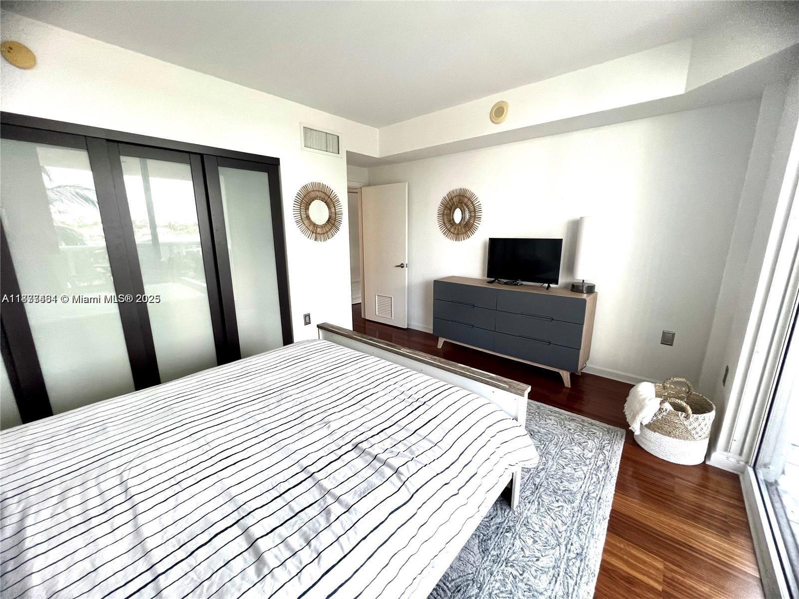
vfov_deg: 89.9
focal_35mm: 13
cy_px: 300
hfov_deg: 106.2
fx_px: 300
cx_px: 400
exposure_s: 1/120
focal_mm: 1.57
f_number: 1.8
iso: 160
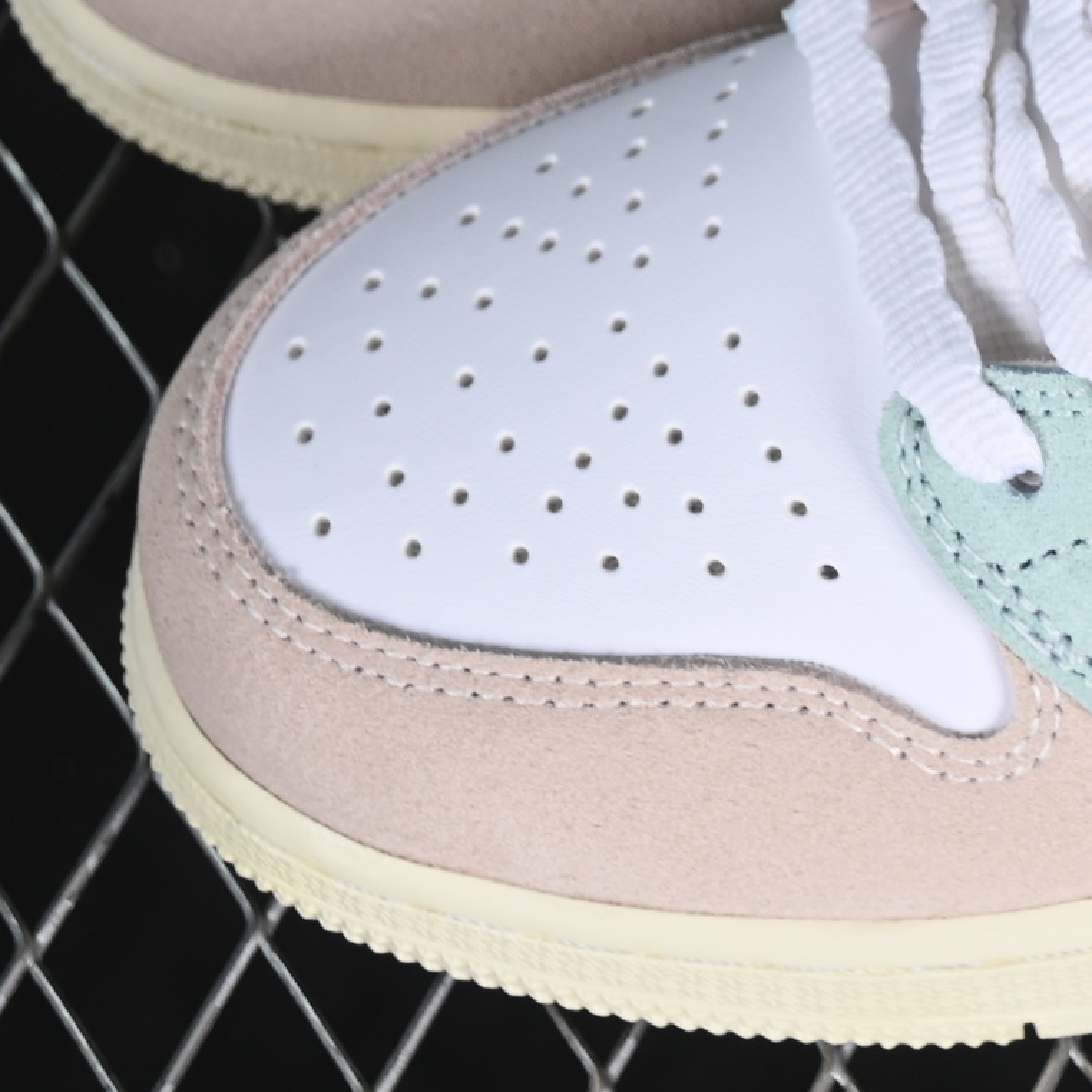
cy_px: -225
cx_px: 1469
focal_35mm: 233
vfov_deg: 7.4
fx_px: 8316
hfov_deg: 7.4
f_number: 7.1
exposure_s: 1/80
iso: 160
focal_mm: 50
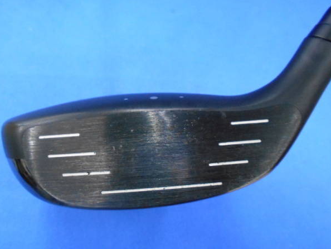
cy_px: 124
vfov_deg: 49.8
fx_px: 268
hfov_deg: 63.4
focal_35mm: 28
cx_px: 164
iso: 800
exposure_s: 1/50
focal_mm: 4.6
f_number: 3.2
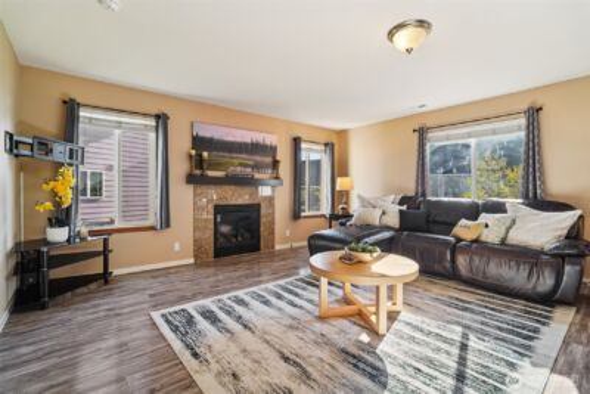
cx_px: 295
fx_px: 262
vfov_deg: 73.8
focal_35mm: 16
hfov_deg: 96.7
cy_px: 197
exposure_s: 1/80
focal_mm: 16
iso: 1600
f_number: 8
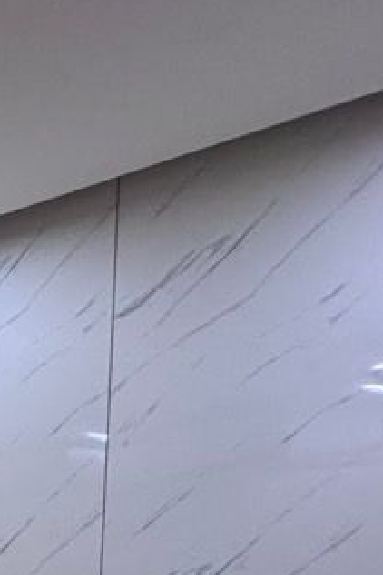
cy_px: 684
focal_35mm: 47
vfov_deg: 34.1
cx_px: -490
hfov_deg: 16.2
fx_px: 751
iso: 250
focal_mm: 2.22
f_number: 2.2
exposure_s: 1/50
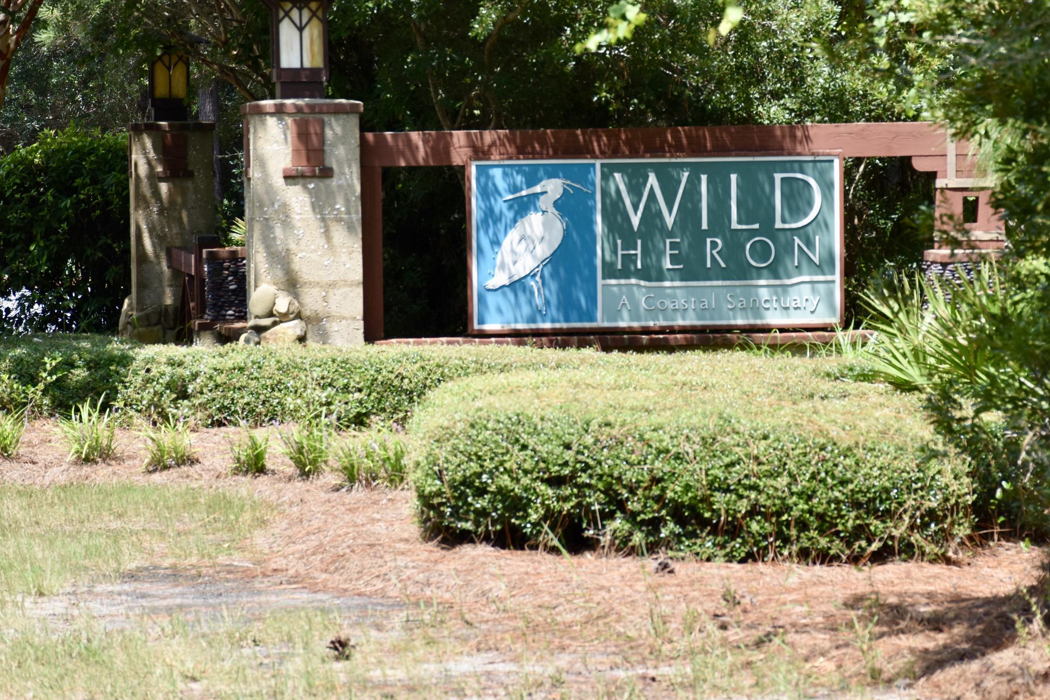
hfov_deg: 12.0
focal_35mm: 171
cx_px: 602
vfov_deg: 8.0
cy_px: 248
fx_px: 4977
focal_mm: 85
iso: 360
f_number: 8
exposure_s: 1/500
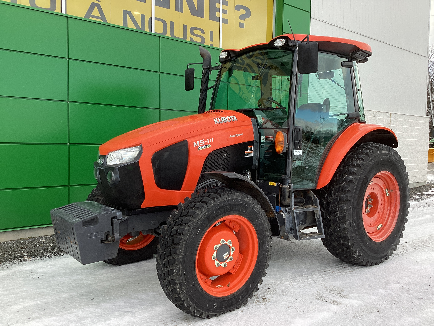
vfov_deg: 45.4
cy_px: 163
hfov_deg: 58.4
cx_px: 217
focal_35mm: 31
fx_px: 389
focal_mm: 3.3
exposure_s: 1/166
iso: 25
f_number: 2.4
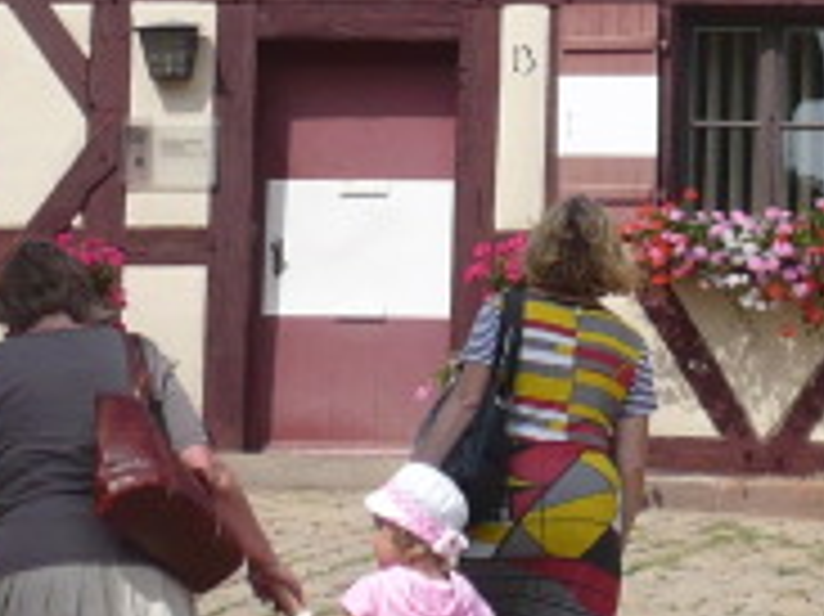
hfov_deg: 10.6
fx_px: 4425
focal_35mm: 186
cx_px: 626
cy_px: -151
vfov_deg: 7.9
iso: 100
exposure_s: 1/200
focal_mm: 8.3
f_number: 10
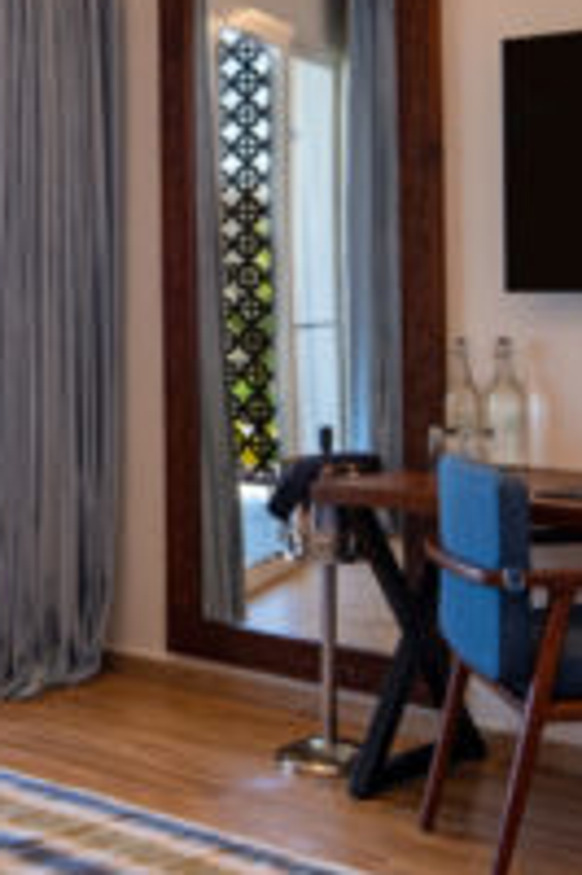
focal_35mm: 68
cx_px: 48
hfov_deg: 19.6
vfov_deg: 29.4
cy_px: 269
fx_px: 1652
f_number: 14
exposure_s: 1/100
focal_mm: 16
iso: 200
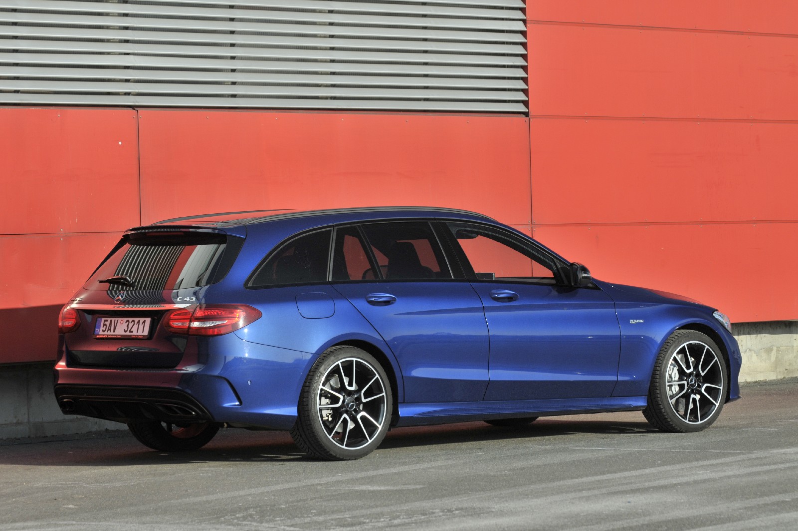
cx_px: 399
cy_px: 266
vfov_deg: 9.3
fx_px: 3255
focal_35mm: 147
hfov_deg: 14.0
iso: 200
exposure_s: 1/400
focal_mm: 98
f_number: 6.3
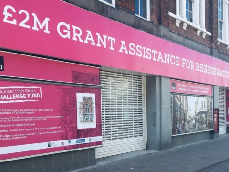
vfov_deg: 48.2
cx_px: 114
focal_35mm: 29
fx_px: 192
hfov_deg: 61.7
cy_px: 86
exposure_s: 1/304
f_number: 2.2
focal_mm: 4.15
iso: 25
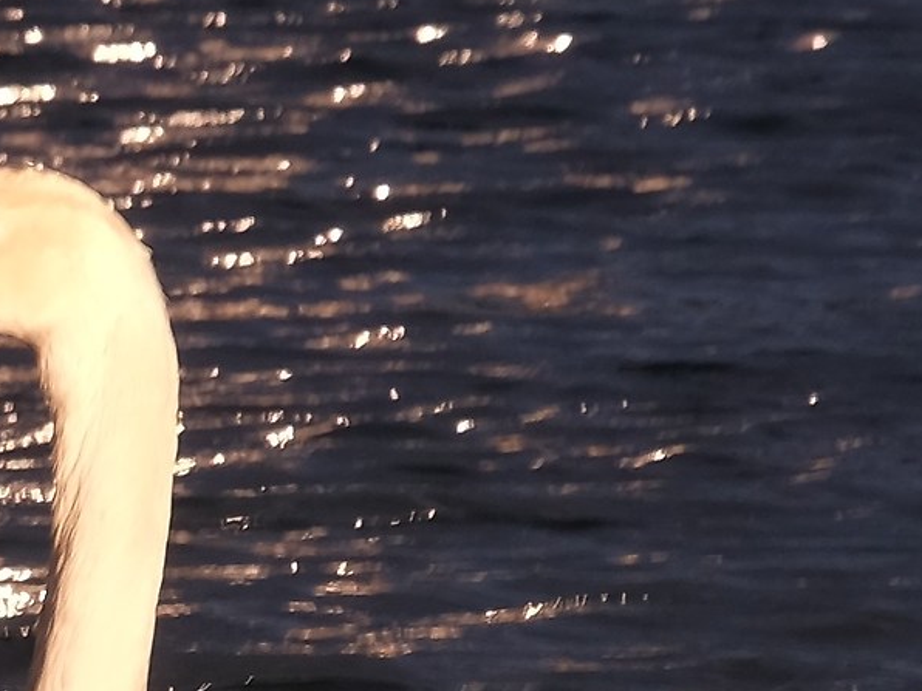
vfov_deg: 1.9
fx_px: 20935
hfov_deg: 2.5
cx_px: -503
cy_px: 84
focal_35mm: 786
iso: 200
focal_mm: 135
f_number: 10
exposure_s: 1/60
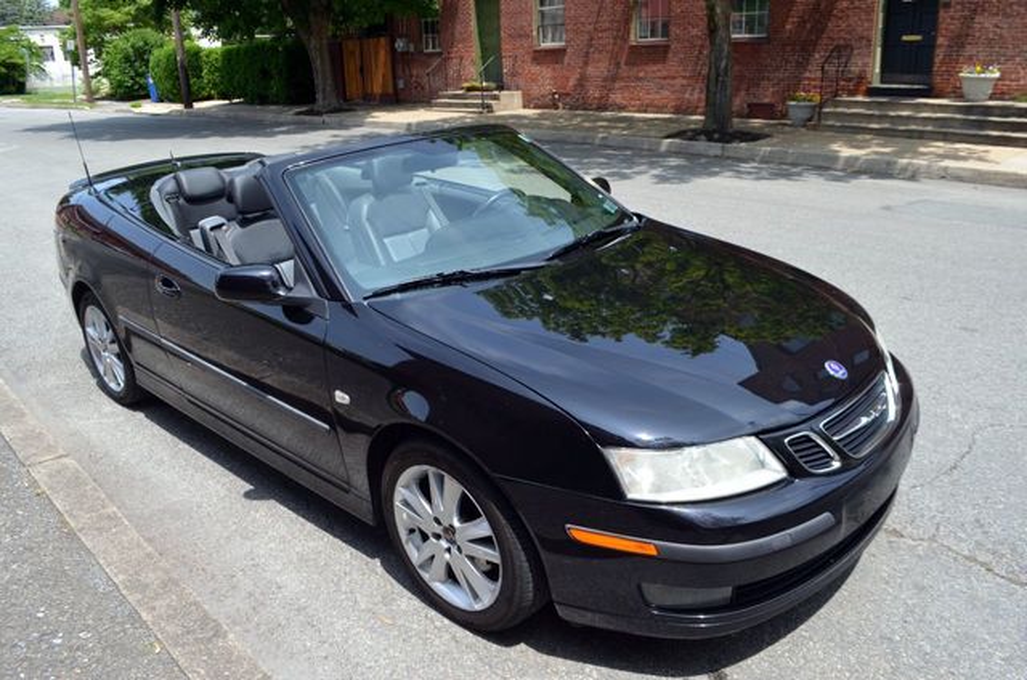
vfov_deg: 47.7
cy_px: 340
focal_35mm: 27
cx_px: 514
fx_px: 769
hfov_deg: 67.5
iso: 180
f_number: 8
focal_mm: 18
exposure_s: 1/250
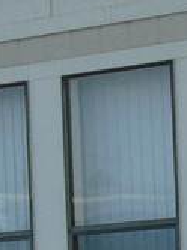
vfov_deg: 8.2
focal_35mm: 241
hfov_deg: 6.1
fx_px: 1740
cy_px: 265
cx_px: 160
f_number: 3.3
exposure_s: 1/1000
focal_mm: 6.9
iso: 80
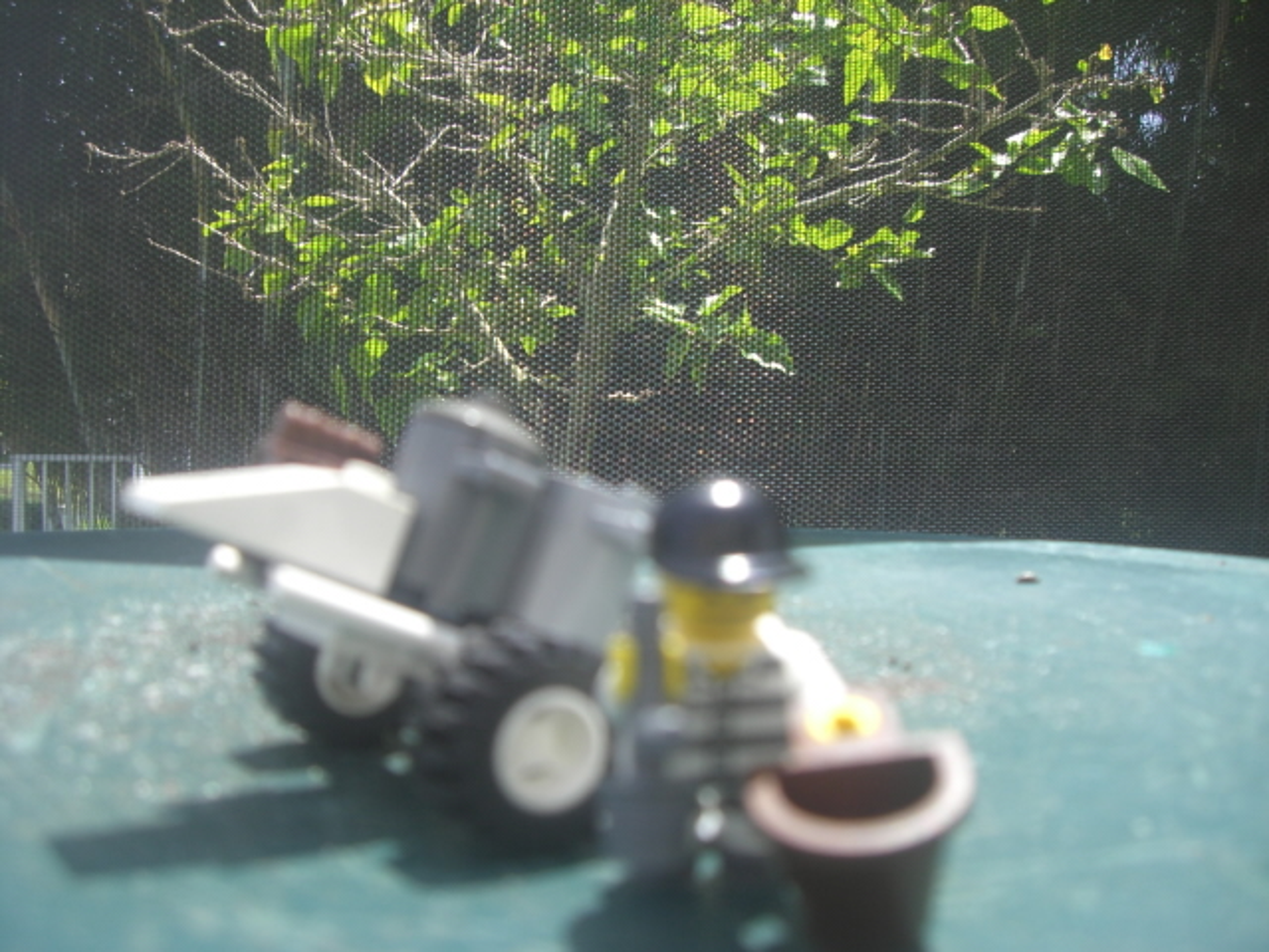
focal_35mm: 38
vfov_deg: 37.7
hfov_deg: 49.0
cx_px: 634
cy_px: 476
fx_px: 1393
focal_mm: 6.2
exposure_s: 1/250
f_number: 2.7
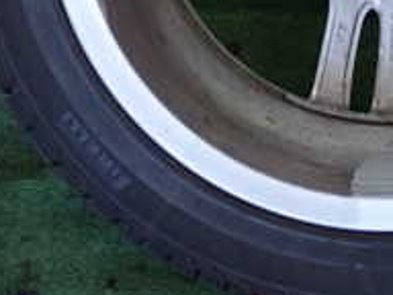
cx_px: 373
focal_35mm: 119
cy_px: -117
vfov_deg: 12.0
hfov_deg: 16.3
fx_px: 1351
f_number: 2.7
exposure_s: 1/125
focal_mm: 6.83
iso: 400
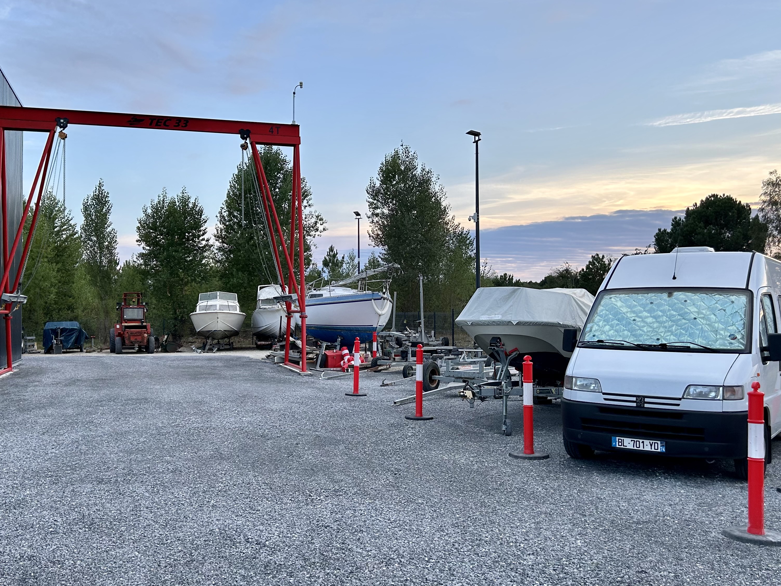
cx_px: 358
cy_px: 288
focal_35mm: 35
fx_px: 790
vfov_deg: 40.7
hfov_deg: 52.6
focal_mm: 5.7
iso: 50
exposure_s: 1/917
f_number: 1.5
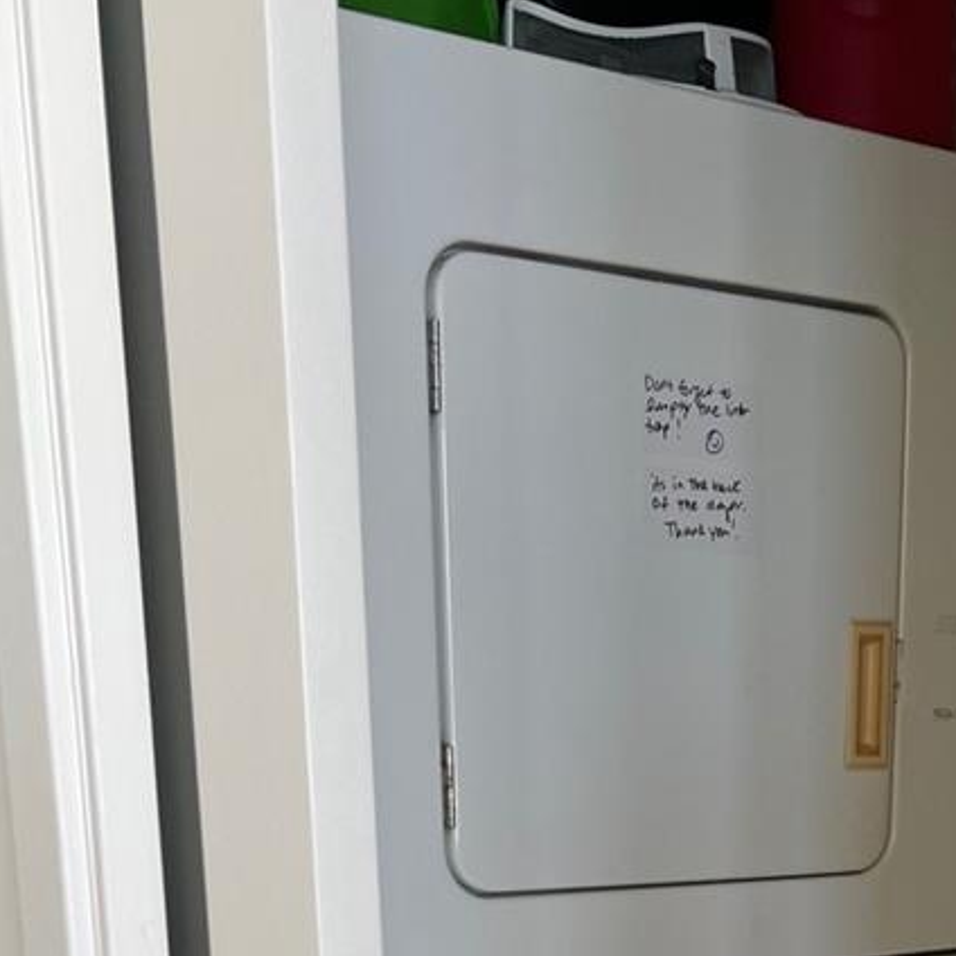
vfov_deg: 23.3
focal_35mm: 65
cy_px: 1263
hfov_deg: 25.8
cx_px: 830
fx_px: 2031
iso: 80
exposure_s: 1/60
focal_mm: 5.7
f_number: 1.5
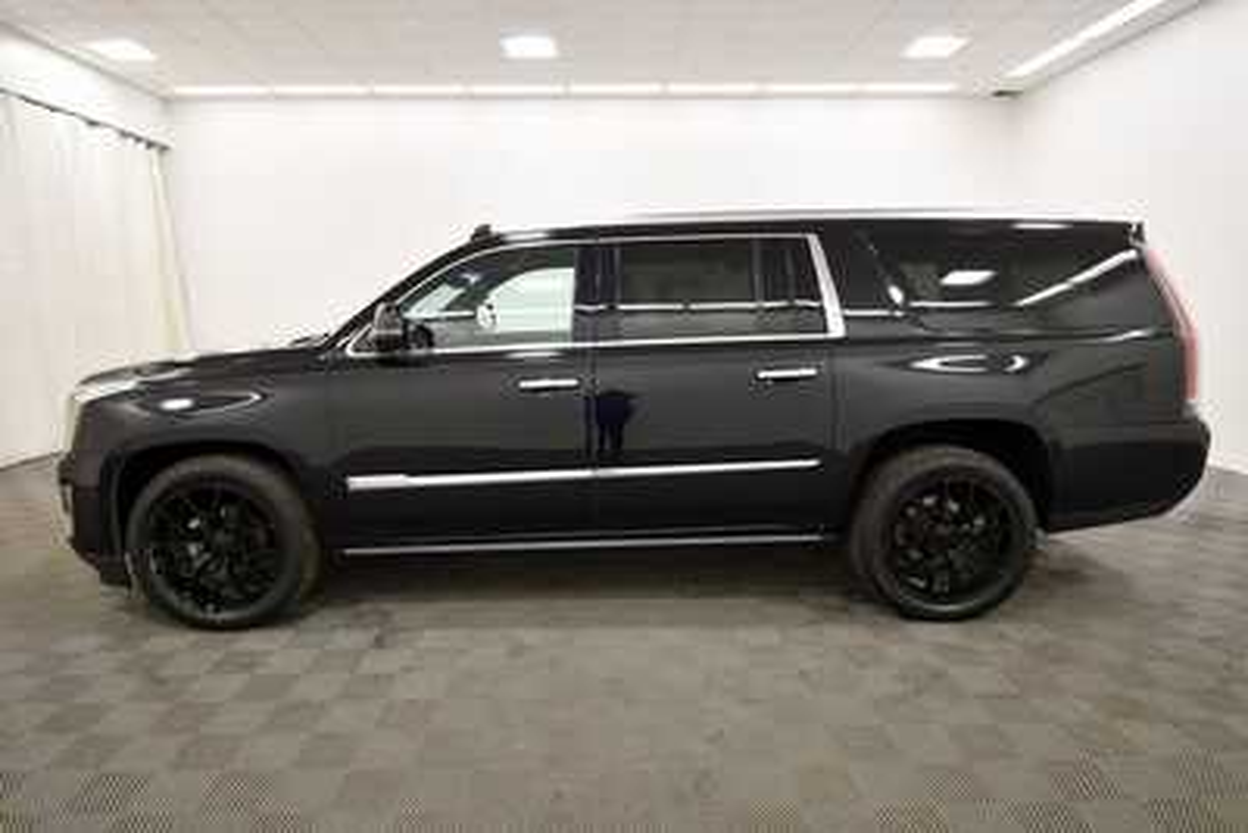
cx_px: 624
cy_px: 416
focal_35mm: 19
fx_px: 659
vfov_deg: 64.6
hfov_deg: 86.9
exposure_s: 1/125
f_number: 5
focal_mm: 13
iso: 900
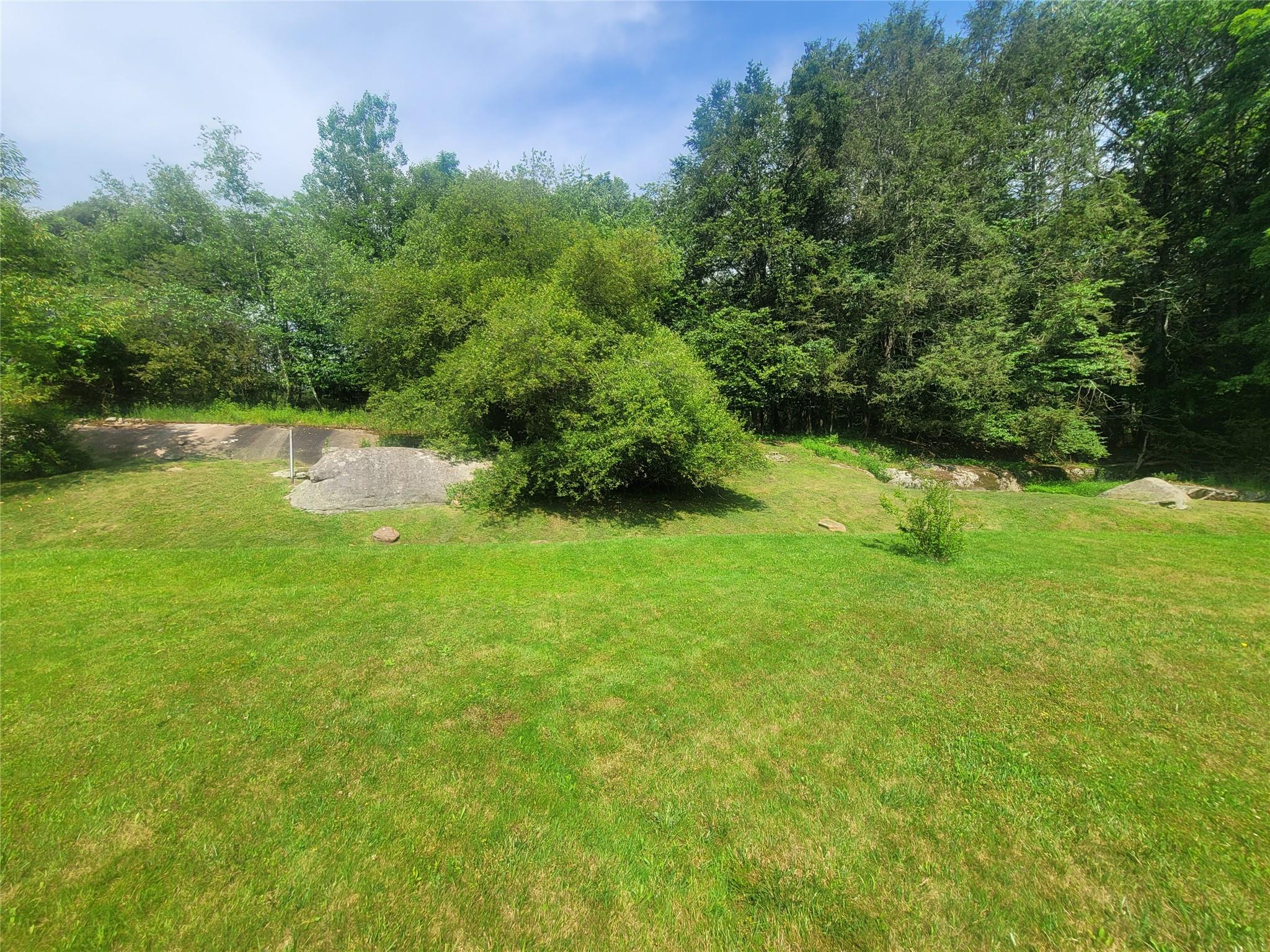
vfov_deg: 89.9
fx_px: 477
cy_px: 476
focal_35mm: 13
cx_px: 635
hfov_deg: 106.2
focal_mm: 2.2
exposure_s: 1/1347
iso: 50
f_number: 2.2
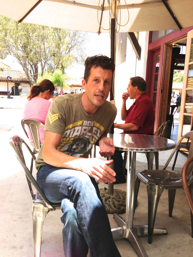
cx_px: 96
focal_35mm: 33
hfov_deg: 42.9
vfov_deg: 55.4
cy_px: 128
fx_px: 245
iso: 50
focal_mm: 4.13
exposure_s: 1/475
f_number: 2.4
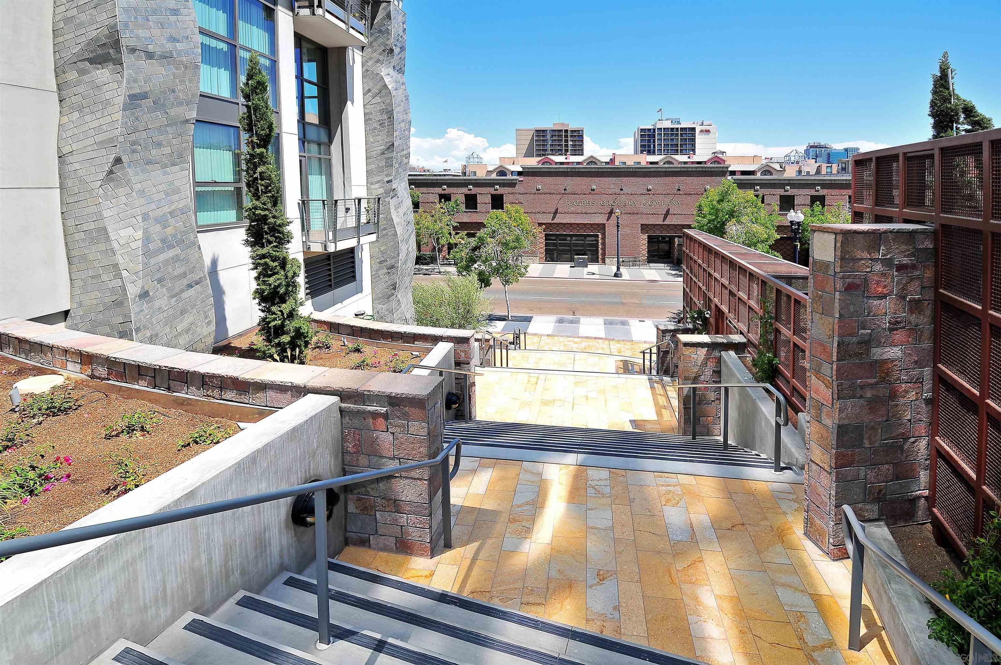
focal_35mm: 15
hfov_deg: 100.5
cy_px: 332
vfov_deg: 77.2
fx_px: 417
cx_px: 500
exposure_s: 1/200
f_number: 7.1
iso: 100
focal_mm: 10
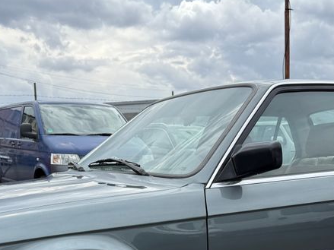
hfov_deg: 34.4
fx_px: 540
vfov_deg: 24.9
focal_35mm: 56
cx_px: 175
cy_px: 248
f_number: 1.78
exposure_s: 1/3425
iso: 80
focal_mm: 6.76
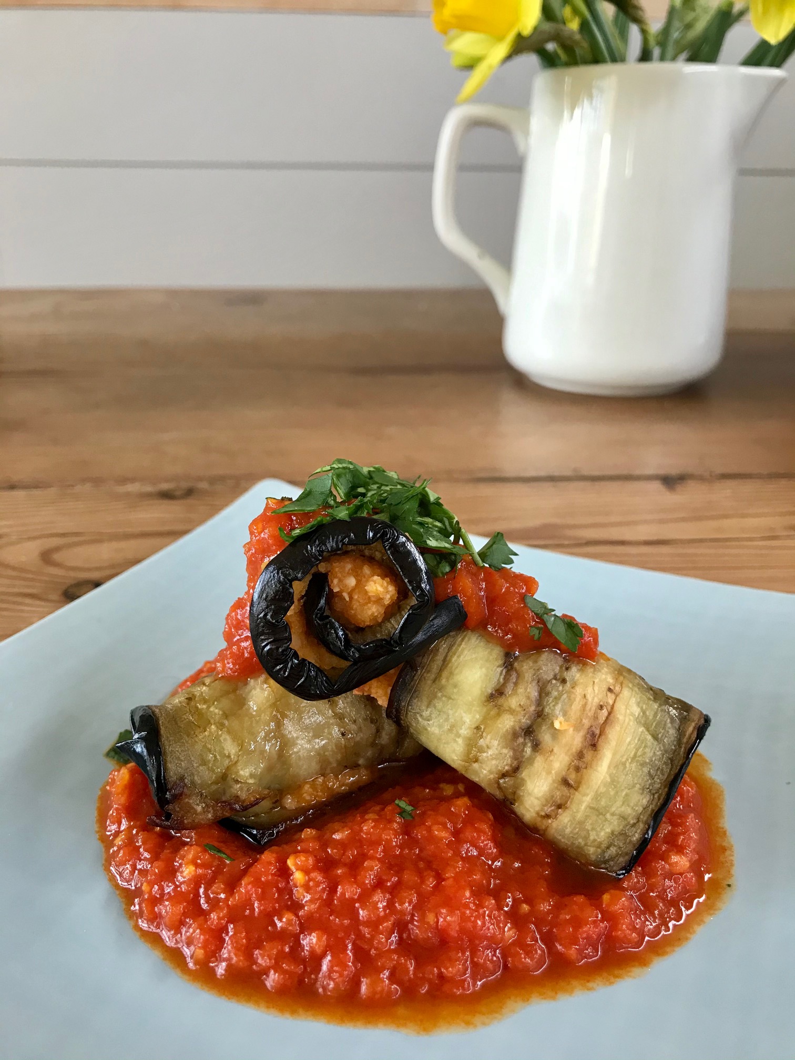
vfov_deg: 63.4
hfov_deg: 49.7
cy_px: 530
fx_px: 857
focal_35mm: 28
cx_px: 398
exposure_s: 1/20
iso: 32
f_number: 1.8
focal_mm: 3.99
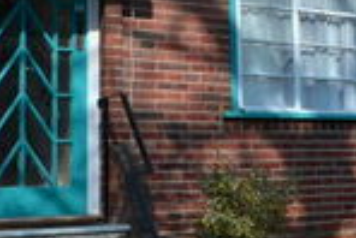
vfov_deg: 16.1
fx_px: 841
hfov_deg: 18.1
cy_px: 129
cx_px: 666
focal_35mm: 85
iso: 100
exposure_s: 1/250
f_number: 8
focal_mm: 12
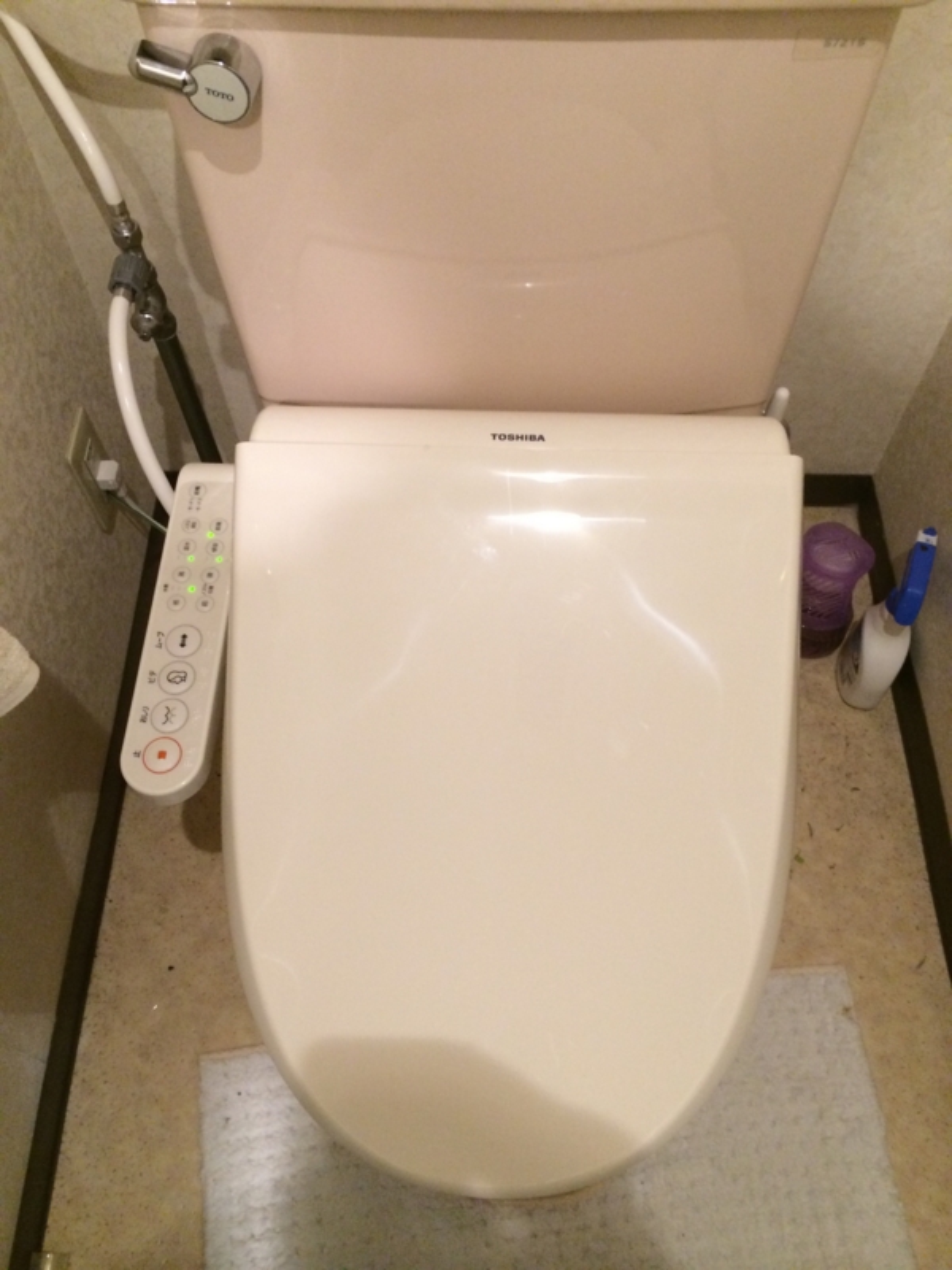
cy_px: 635
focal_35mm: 30
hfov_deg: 46.8
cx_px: 476
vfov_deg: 60.0
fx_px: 1100
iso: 320
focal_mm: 4.12
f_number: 2.2
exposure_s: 1/17
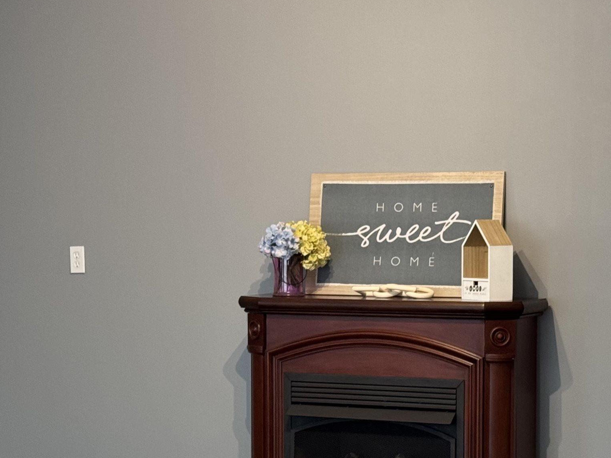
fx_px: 1712
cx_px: 353
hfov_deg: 20.2
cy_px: 368
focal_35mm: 97
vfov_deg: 15.1
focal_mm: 6.76
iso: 200
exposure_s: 1/40
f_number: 1.78
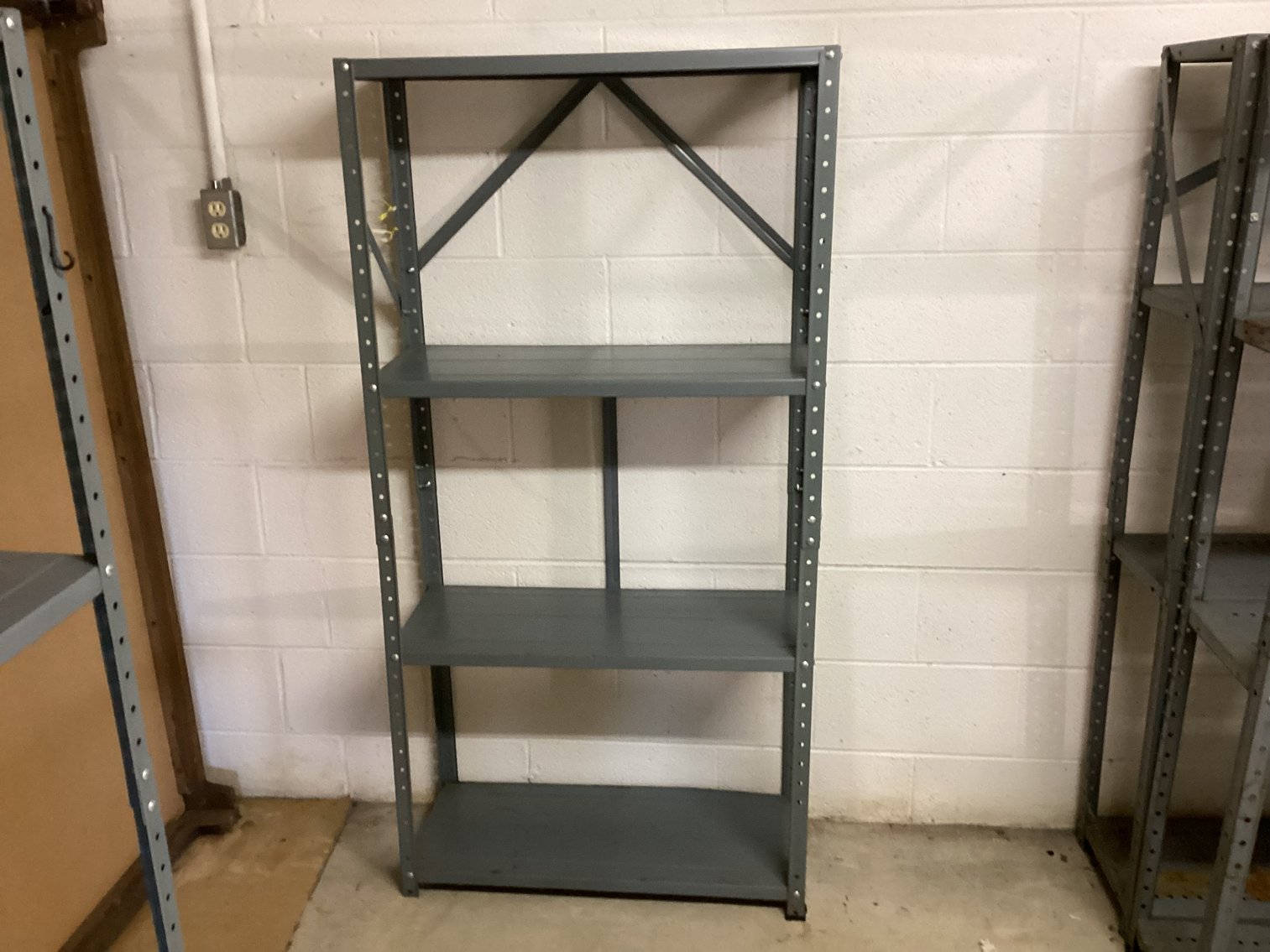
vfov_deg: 45.4
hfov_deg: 58.3
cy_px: 476
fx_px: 1137
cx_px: 635
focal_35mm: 31
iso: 320
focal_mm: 3.3
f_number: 2.4
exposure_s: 1/40
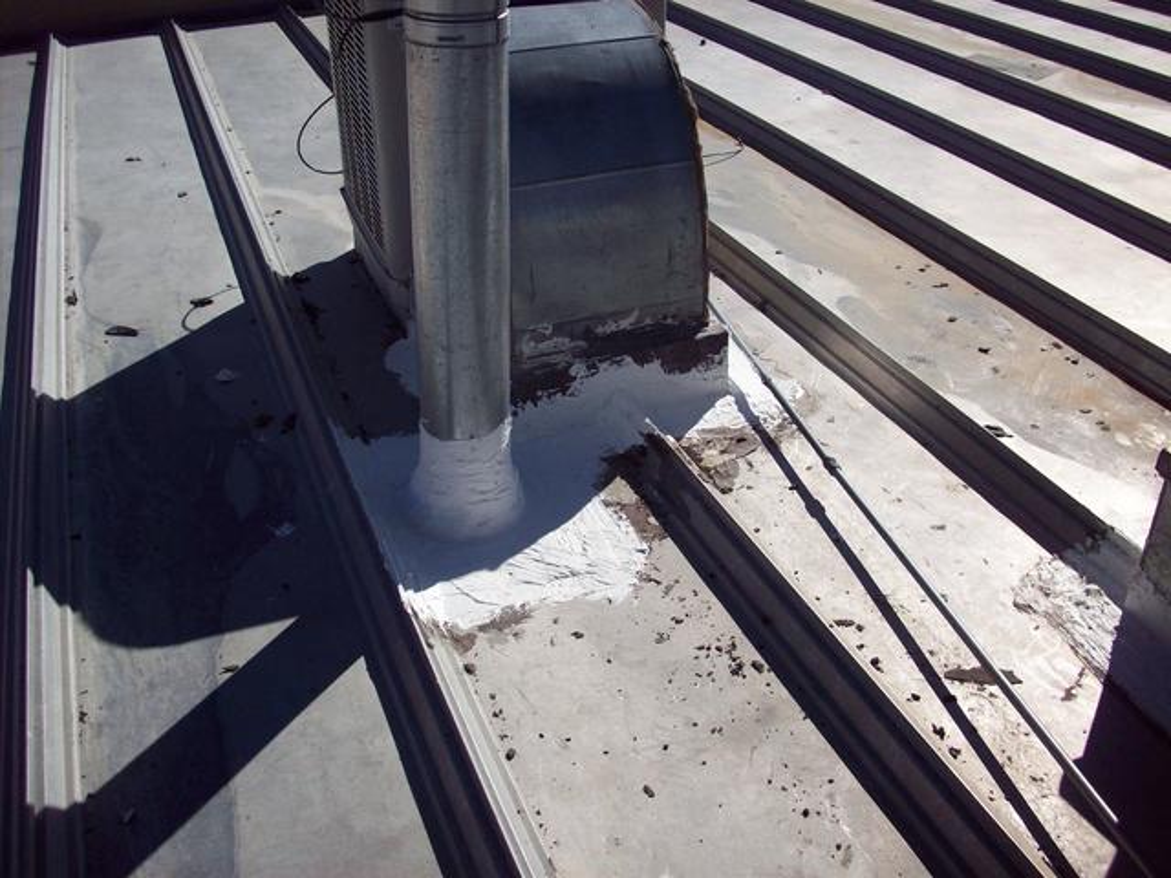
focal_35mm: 37
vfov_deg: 38.7
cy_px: 439
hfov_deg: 50.1
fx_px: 1252
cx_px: 586
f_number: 5.6
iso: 80
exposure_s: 1/765
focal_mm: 6.2
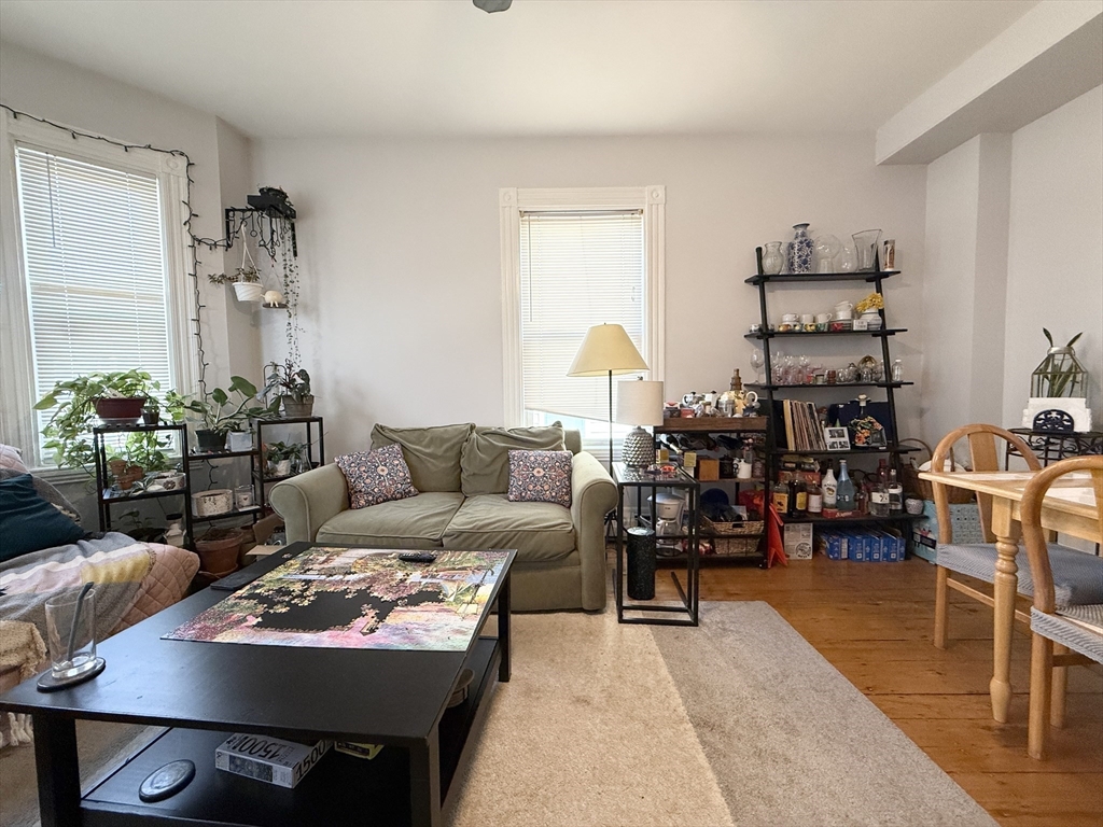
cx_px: 552
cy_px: 414
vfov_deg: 85.7
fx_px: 446
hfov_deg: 102.1
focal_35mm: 14
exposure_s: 1/120
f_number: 2.2
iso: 250
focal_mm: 2.22
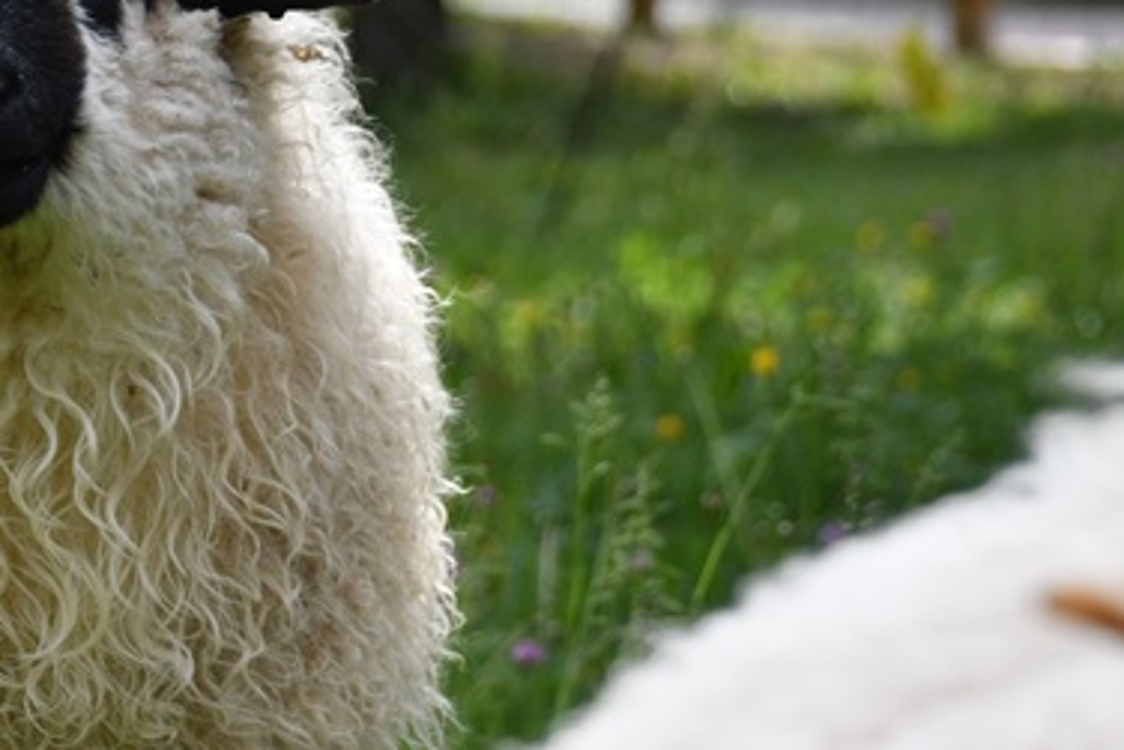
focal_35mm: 351
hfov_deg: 5.9
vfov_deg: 3.9
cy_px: 205
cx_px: 63
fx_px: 10963
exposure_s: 1/640
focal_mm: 110
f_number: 7.1
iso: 250
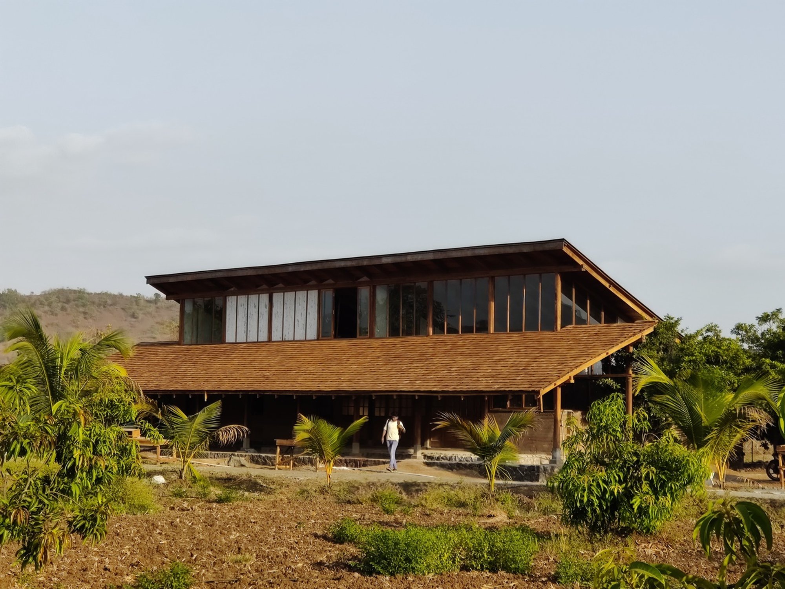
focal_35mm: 66
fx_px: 1497
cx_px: 392
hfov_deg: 29.4
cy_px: 294
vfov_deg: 22.3
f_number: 2.2
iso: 100
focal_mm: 6.22
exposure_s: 1/515
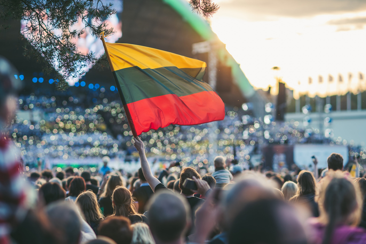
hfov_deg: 15.2
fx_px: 1373
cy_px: 122
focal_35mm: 135
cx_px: 183
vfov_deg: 10.2
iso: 160
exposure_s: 1/400
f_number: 2.5
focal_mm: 135
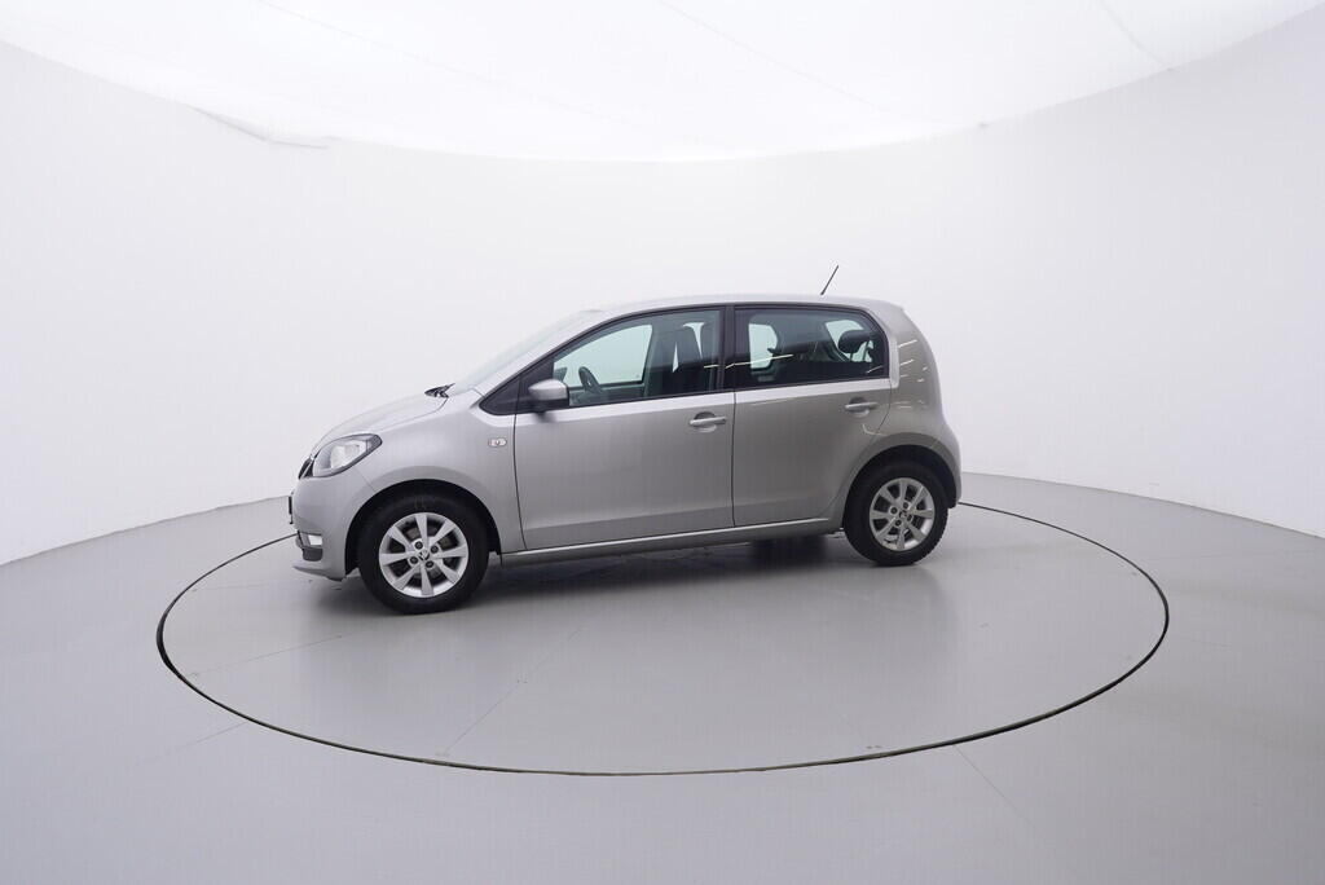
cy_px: 442
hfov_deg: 77.3
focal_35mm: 22
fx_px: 829
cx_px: 662
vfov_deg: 56.2
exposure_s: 1/80
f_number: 5
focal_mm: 15
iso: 200
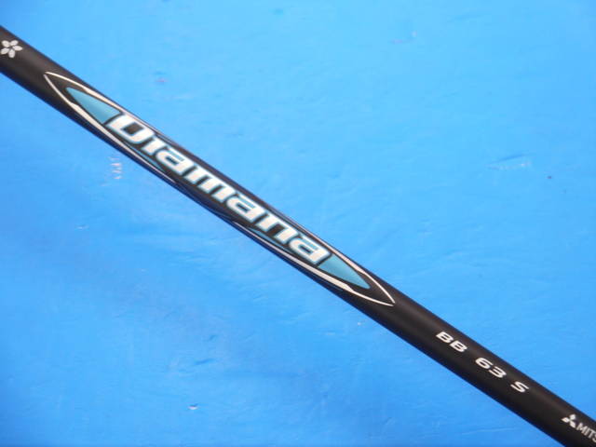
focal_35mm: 84
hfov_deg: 23.3
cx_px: 298
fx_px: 1446
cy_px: 224
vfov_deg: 17.6
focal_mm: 42
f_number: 5.6
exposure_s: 1/80
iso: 640
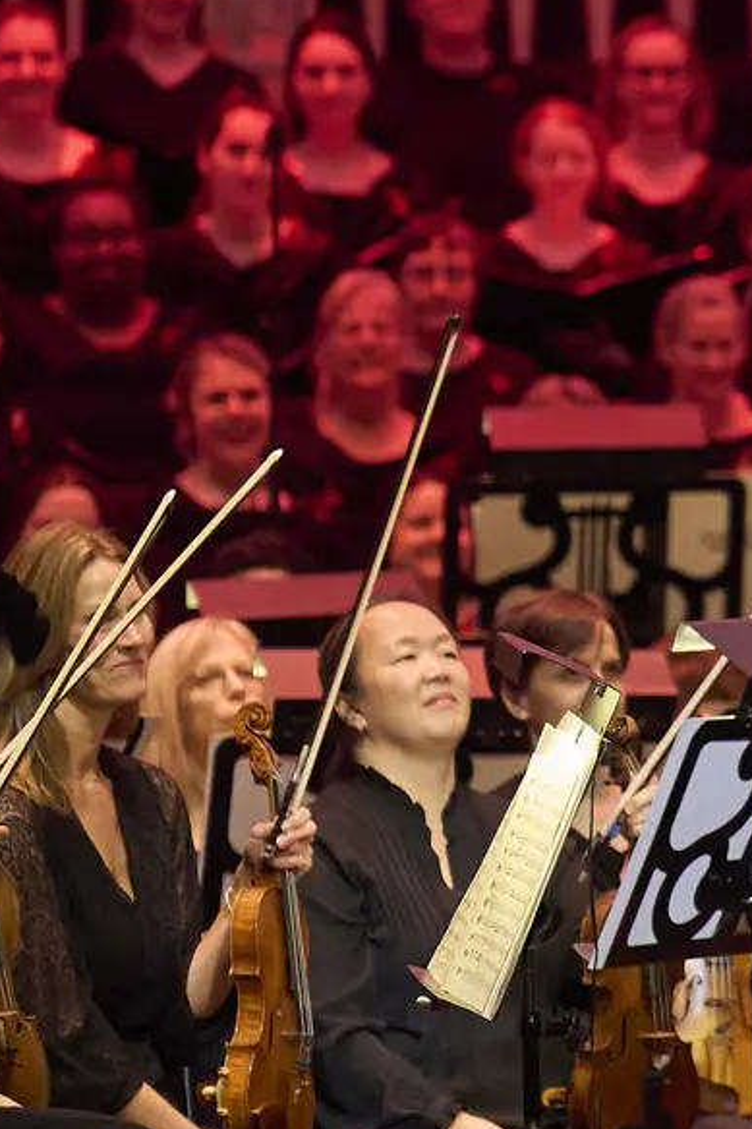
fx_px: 16396
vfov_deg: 3.9
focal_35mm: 523
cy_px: 688
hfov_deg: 2.6
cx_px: 1796
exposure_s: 1/400
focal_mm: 159
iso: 4000
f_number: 3.5
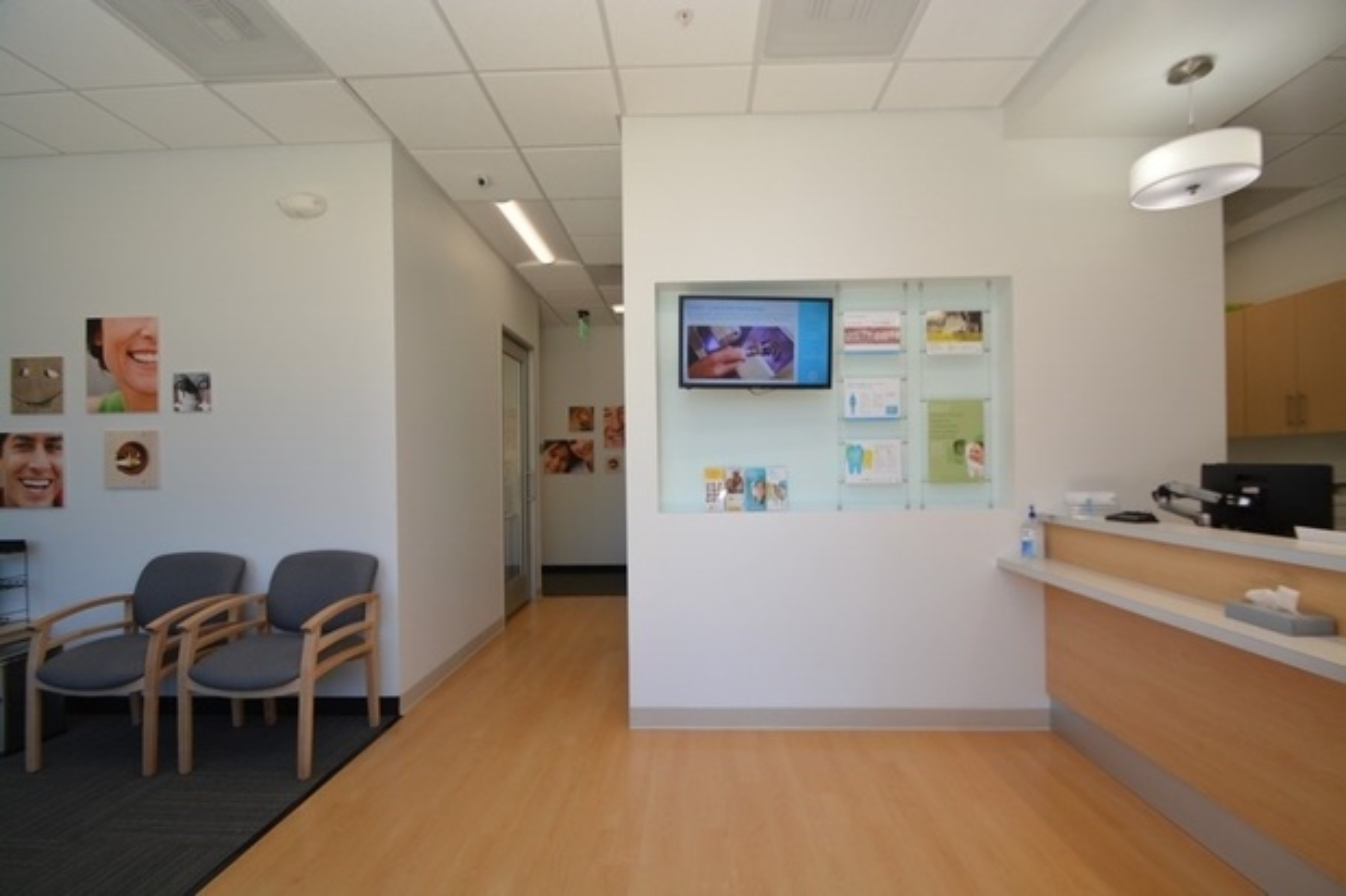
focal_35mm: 15
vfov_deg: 77.3
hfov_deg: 100.4
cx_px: 673
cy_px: 448
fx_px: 561
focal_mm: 10
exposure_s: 1/125
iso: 200
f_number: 5.6
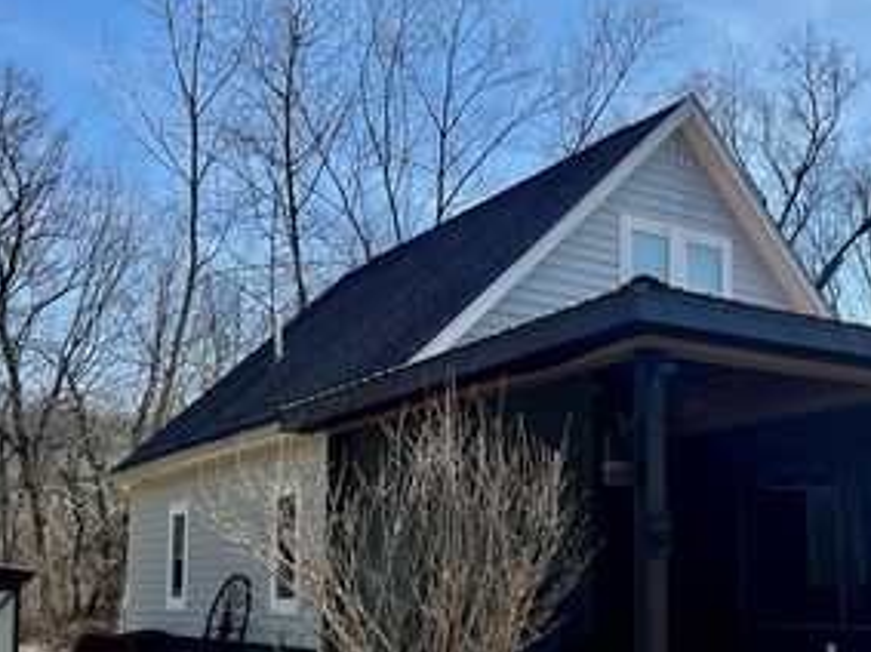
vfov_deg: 31.2
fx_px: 1157
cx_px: 640
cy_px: 447
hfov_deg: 40.2
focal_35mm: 46
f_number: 1.5
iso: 50
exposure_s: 1/7463
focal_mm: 5.7
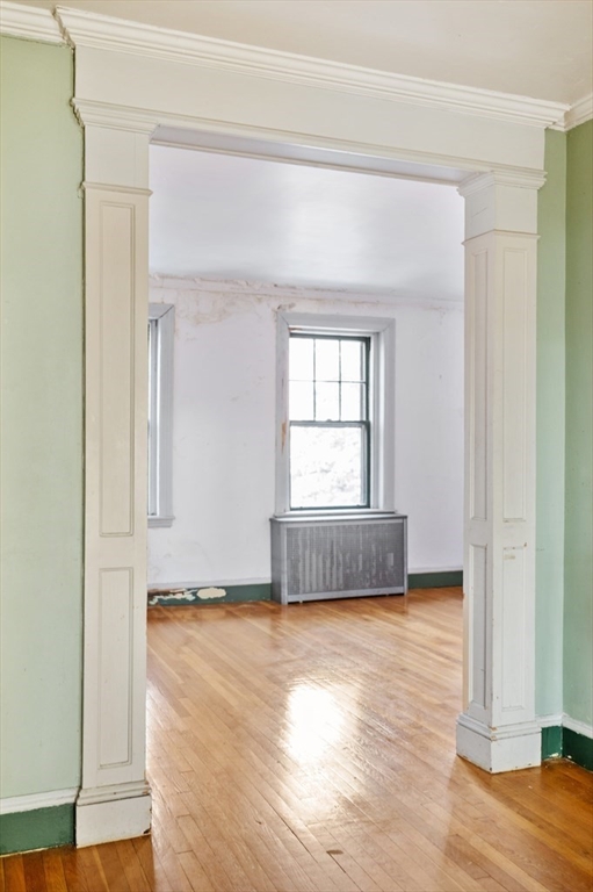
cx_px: 296
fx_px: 866
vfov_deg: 54.5
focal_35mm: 35
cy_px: 446
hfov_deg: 37.8
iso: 640
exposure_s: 1/25
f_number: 4
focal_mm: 35
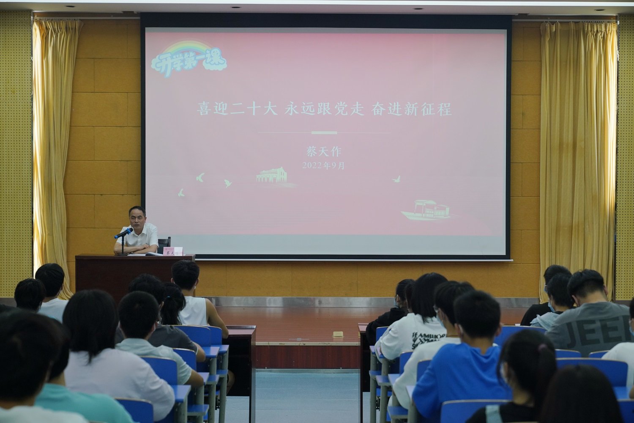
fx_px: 1180
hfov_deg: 30.1
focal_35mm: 67
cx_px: 317
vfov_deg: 20.3
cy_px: 212
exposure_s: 1/160
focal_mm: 67
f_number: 4
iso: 1250
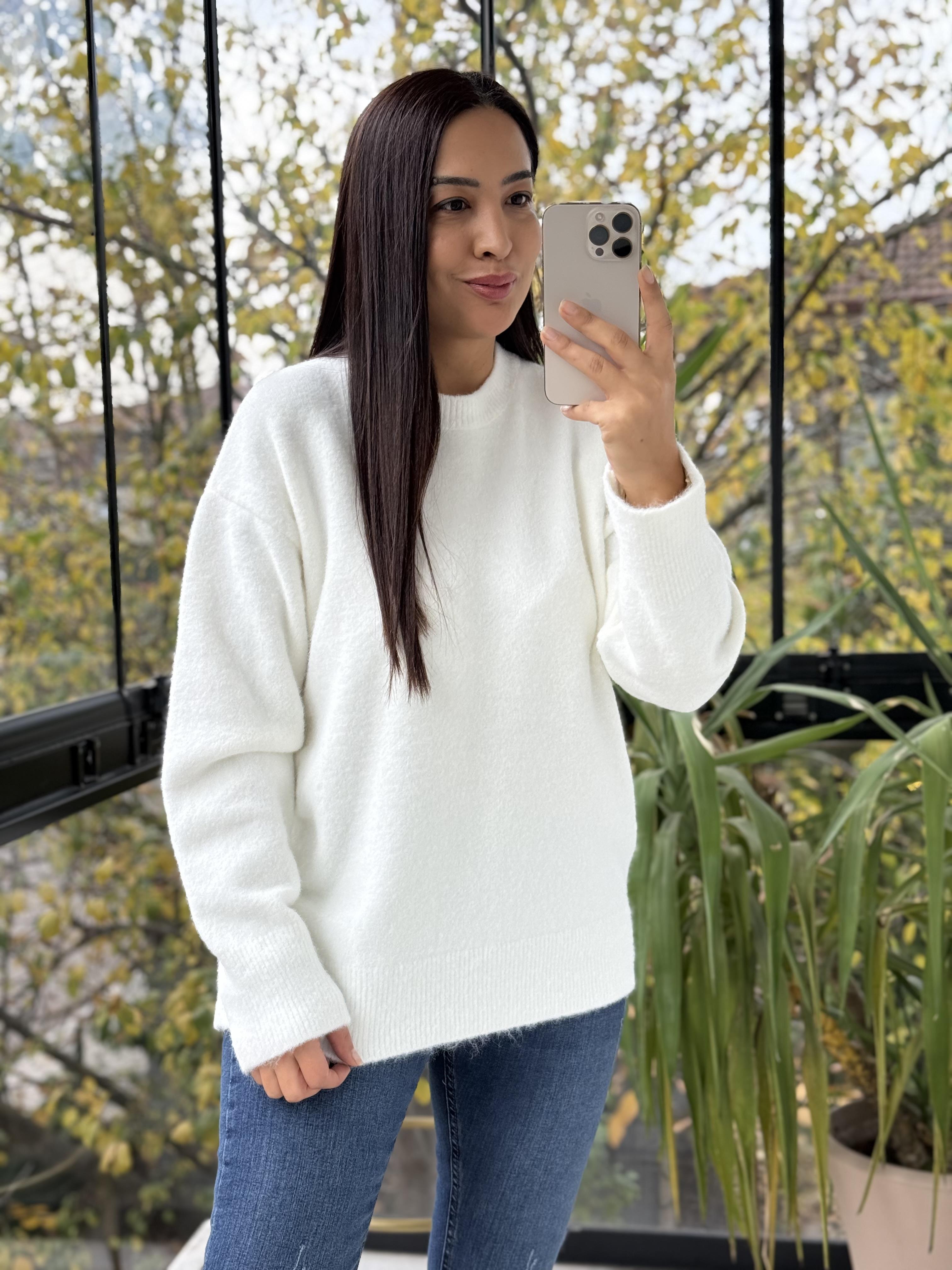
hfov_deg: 30.3
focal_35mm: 48
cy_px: 635
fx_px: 1760
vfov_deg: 39.7
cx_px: 476
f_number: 1.78
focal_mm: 6.76
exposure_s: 1/244
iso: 100
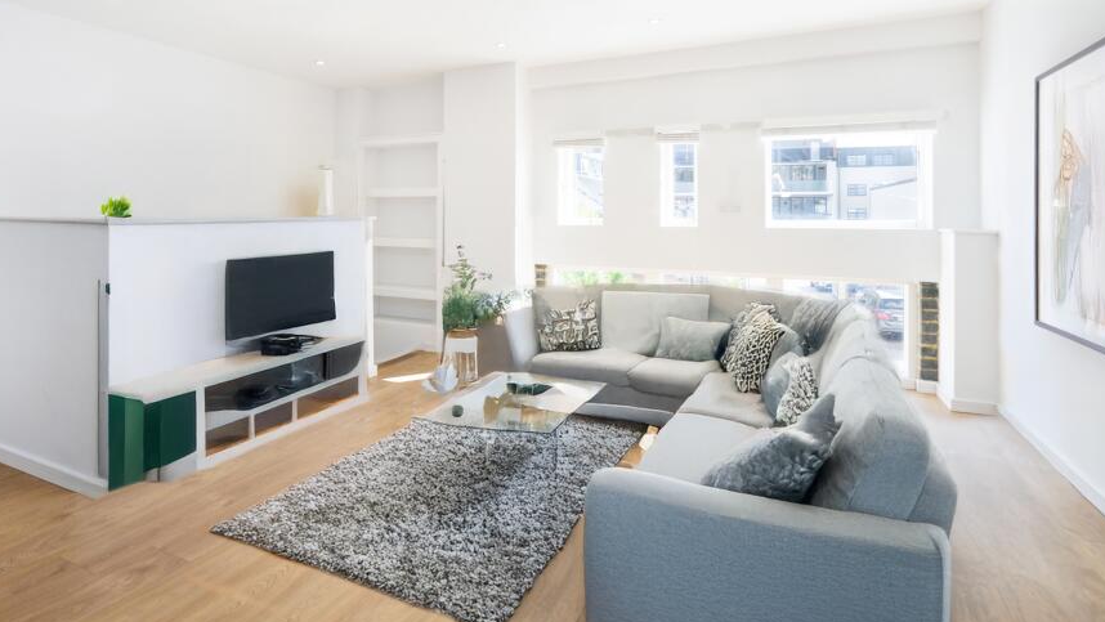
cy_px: 203
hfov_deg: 85.9
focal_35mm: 20
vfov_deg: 54.7
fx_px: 586
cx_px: 462
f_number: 9
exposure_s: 1/250
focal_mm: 16
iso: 320
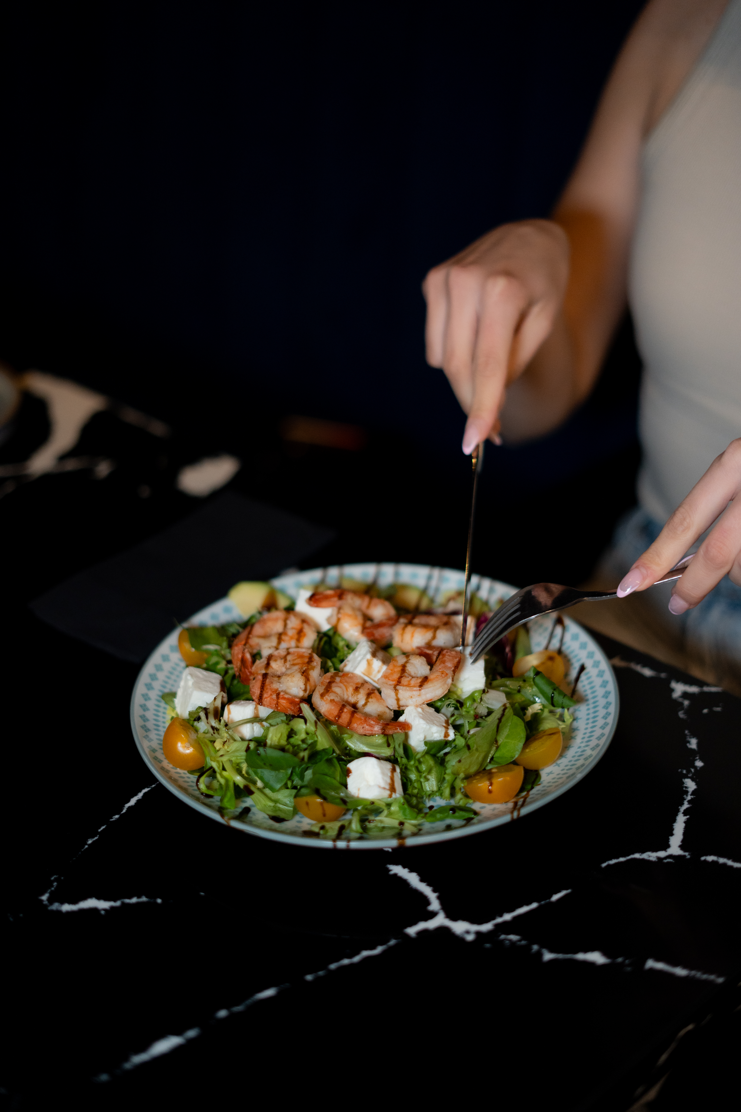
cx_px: 370
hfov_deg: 27.0
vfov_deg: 39.6
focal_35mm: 50
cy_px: 556
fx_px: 1544
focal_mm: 50
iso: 1000
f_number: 1.8
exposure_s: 1/160
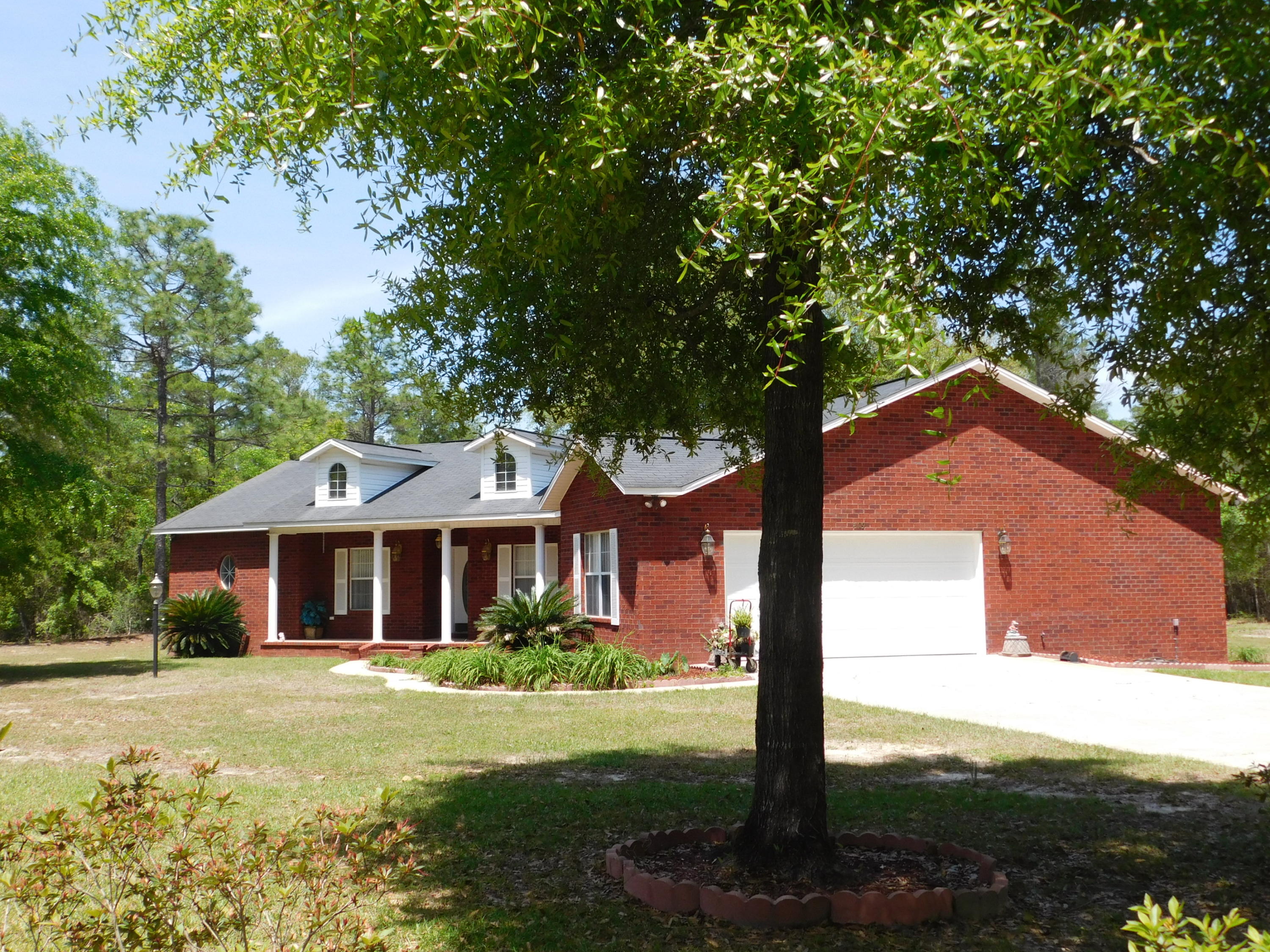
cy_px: 476
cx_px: 635
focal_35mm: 36
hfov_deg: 51.4
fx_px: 1321
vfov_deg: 39.7
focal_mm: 6.3
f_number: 3.5
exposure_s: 1/800
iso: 125
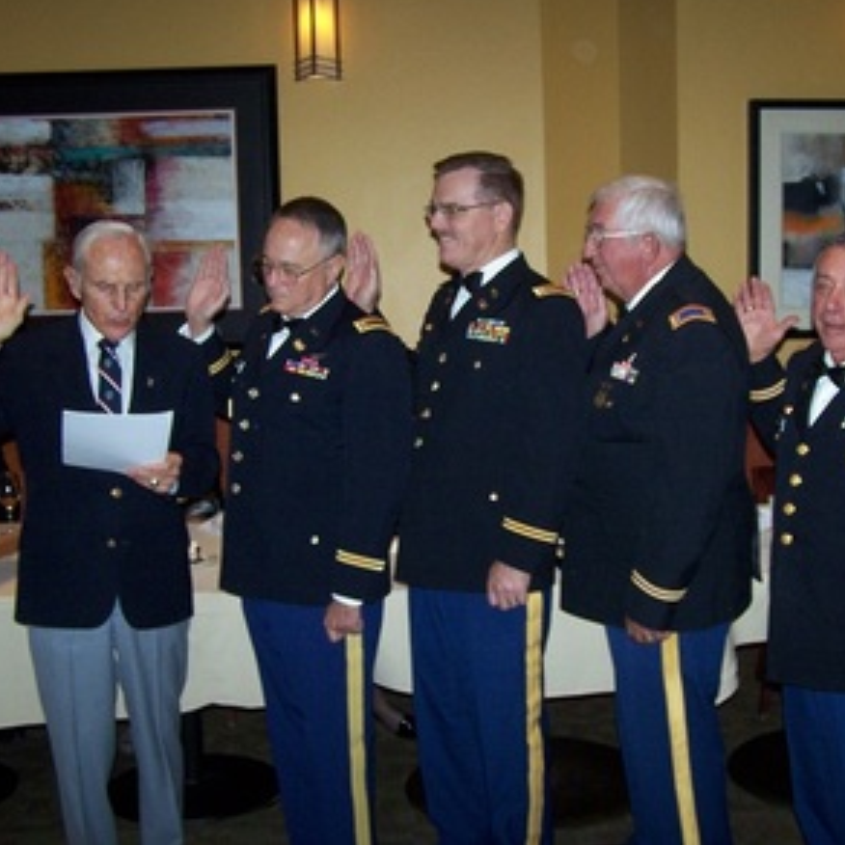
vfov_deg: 36.8
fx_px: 1270
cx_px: 515
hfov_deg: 36.6
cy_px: 414
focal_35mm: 46
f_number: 2.8
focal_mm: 6.3
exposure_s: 1/60
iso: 140
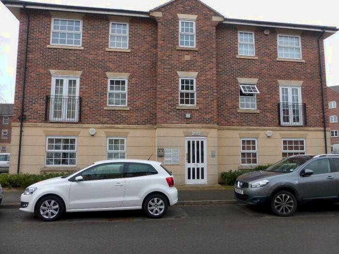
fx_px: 235
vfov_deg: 56.8
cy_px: 127
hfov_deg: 71.6
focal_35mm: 24
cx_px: 170
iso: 100
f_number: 4
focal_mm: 4.3
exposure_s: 1/160
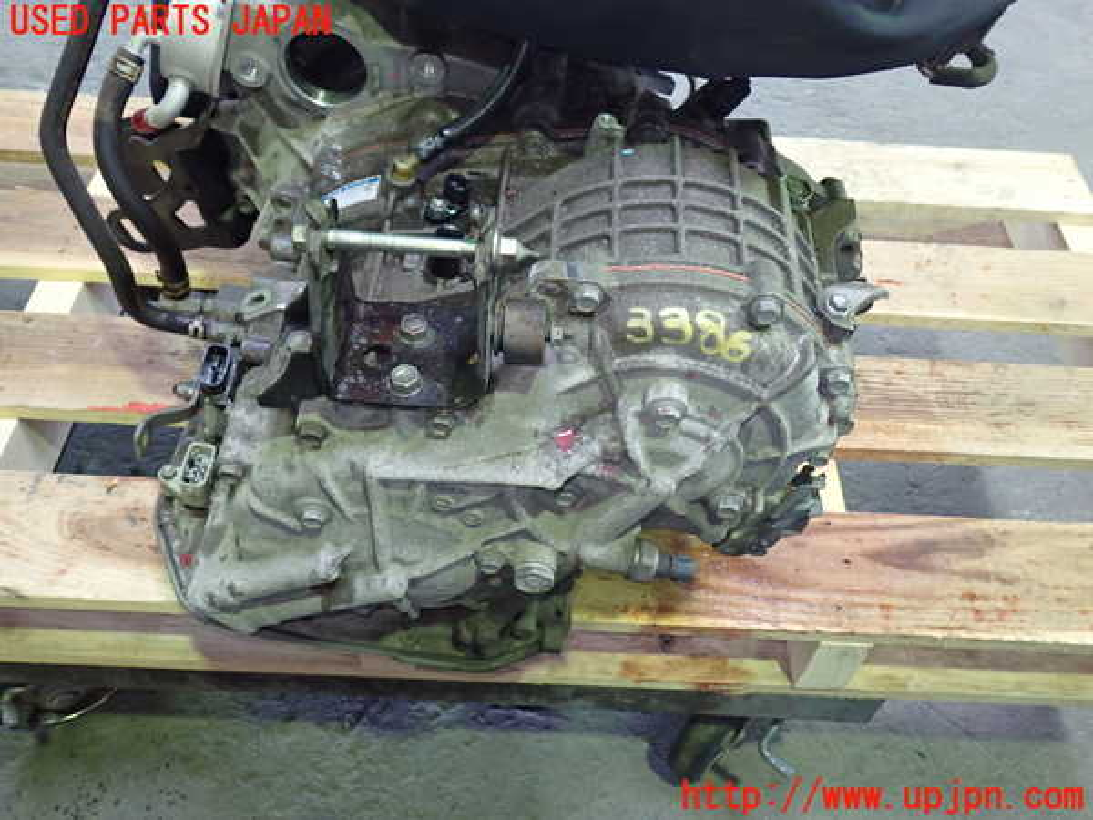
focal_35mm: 30
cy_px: 410
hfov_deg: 60.0
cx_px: 546
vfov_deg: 46.8
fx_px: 947
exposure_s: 1/30
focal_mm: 5.4
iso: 640
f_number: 2.3
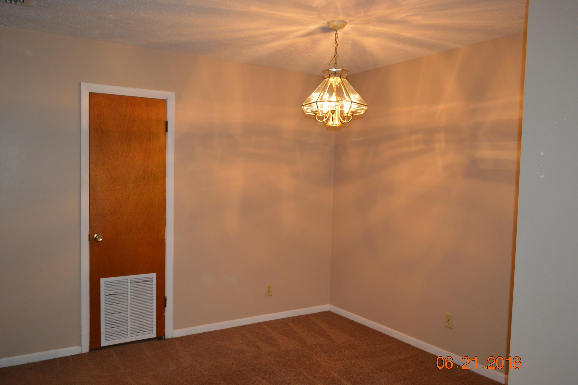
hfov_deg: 65.5
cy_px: 193
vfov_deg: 46.4
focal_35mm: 28
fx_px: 450
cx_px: 279
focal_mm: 18
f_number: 3.5
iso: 450
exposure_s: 1/60
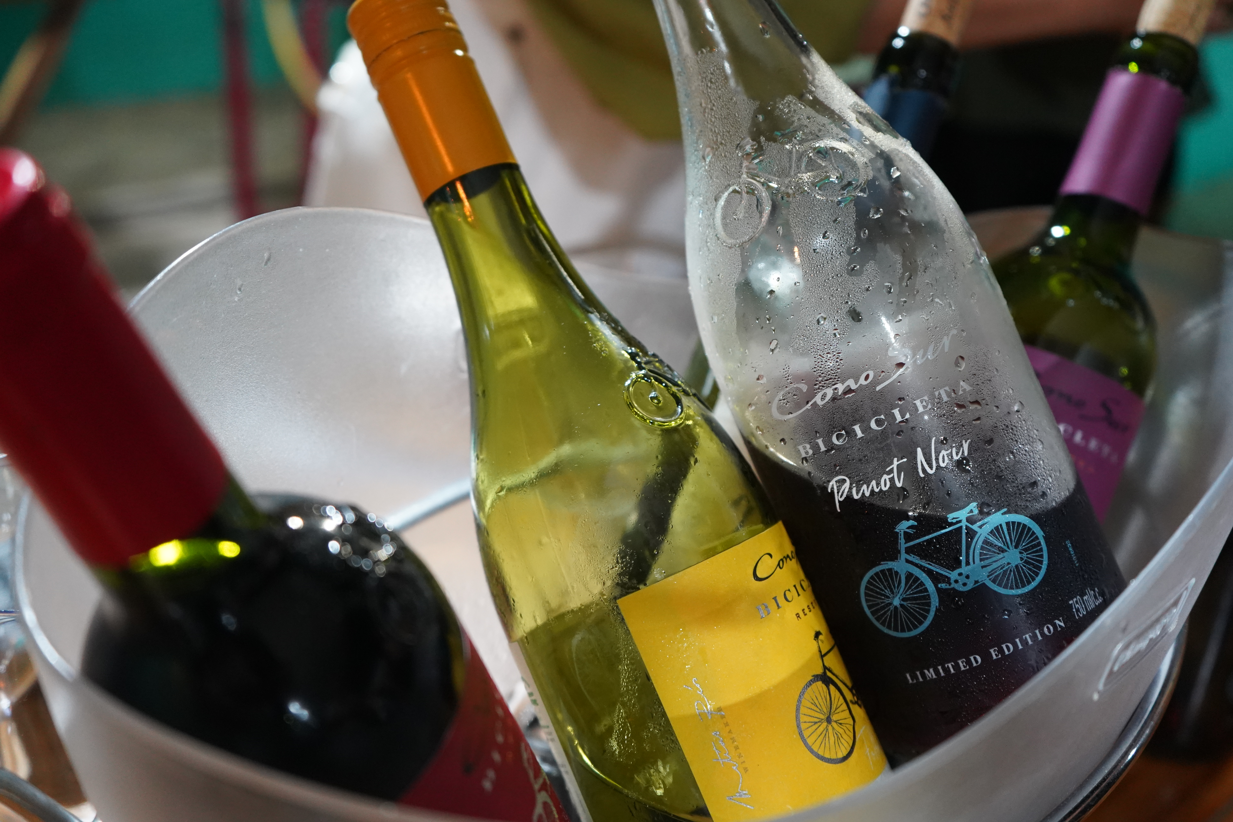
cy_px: 411
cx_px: 616
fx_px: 1267
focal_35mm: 37
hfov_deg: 51.9
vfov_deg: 35.9
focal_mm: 37
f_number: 4
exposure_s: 1/160
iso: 5000
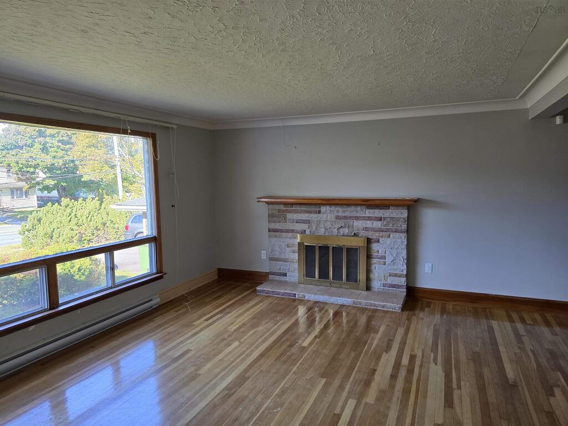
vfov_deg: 58.9
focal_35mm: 23
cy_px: 213
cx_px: 284
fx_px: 377
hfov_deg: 73.9
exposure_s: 1/180
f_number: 1.7
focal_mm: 6.3
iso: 125
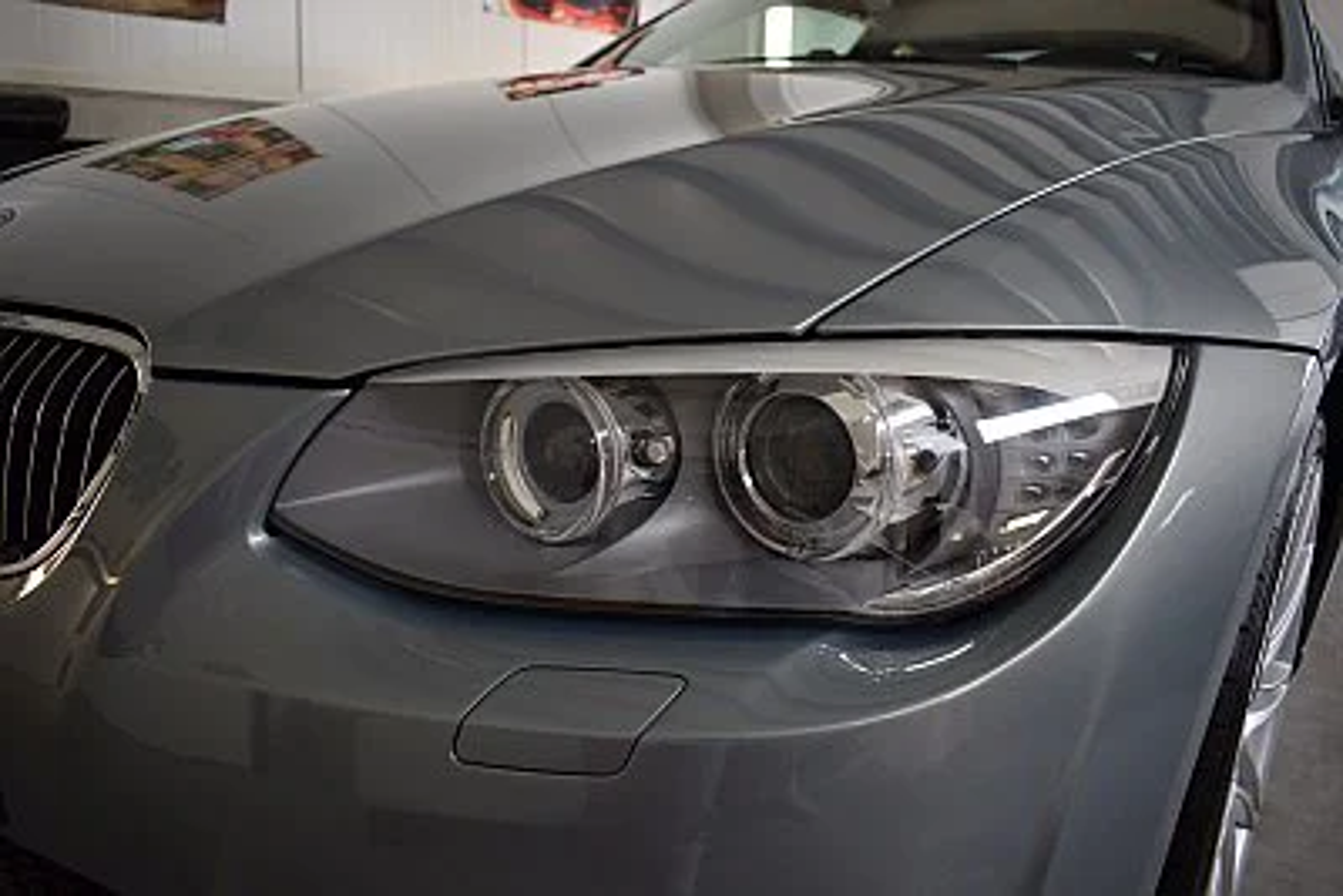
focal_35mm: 27
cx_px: 672
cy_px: 448
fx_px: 1008
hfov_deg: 67.4
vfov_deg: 48.0
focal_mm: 18
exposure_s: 1/80
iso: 400
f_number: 4.5
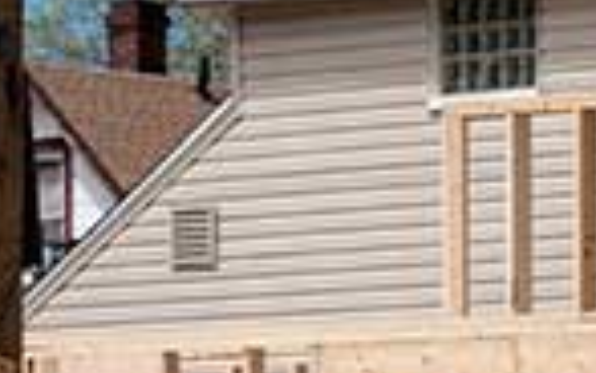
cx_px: 657
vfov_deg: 3.1
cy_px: 639
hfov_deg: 5.0
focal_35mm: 423
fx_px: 6873
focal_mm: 70
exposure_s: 1/1250
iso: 400
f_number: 11
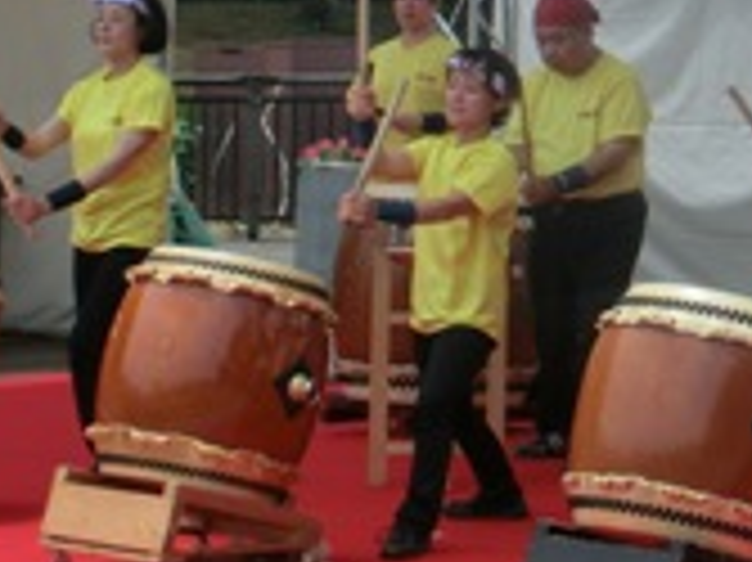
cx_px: 968
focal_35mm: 204
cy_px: -58
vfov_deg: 7.2
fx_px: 4429
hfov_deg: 9.5
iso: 100
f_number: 4.9
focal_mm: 13.48
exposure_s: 1/800
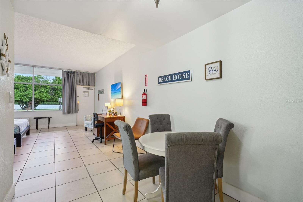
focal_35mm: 17
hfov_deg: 93.3
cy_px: 101
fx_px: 143
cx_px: 152
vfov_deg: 70.4
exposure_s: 1/13
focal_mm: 17
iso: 400
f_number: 8
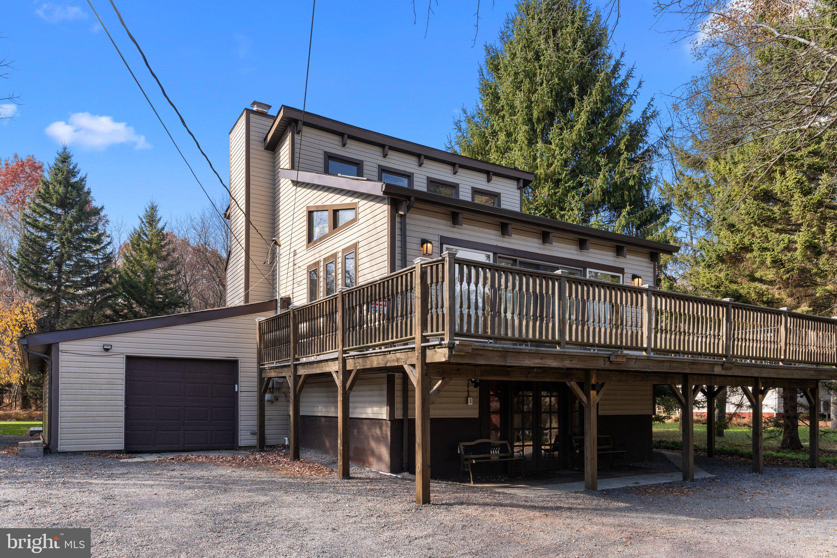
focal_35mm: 24
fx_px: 558
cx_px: 418
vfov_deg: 53.1
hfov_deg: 73.7
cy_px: 279
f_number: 10
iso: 800
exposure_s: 1/250
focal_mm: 24
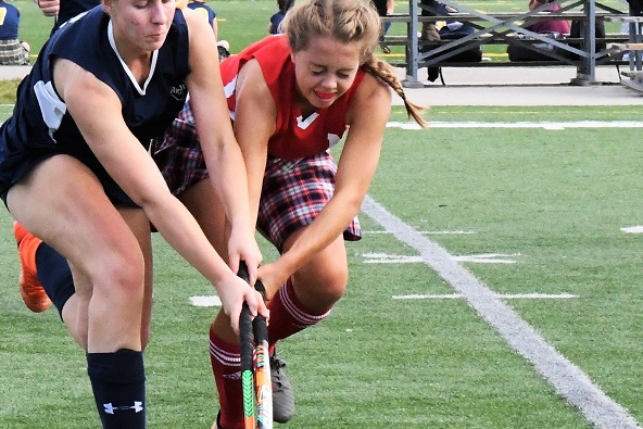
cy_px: 235
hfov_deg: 9.1
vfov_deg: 6.1
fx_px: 4050
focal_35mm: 227
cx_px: 236
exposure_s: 1/1000
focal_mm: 105
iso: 4500
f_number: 16
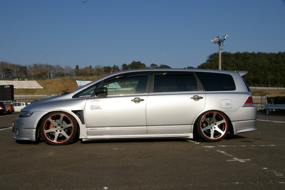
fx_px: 321
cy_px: 95
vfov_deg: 33.0
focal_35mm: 40
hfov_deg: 47.9
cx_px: 142
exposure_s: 1/125
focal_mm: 27
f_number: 22
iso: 200
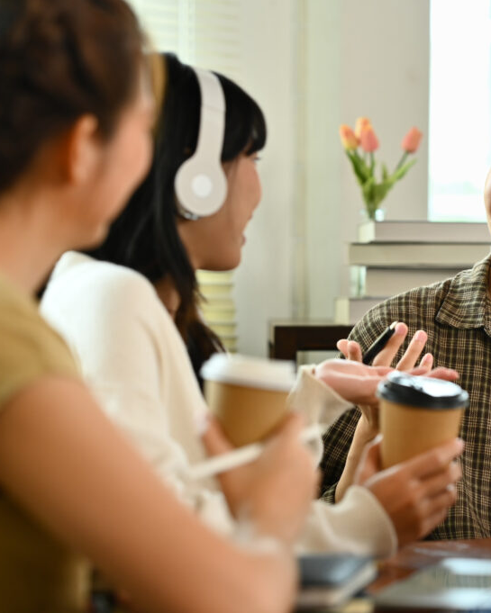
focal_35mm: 120
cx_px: 369
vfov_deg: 16.0
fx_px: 2179
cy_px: 306
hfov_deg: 12.8
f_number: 2.8
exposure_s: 1/200
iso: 400
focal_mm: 85
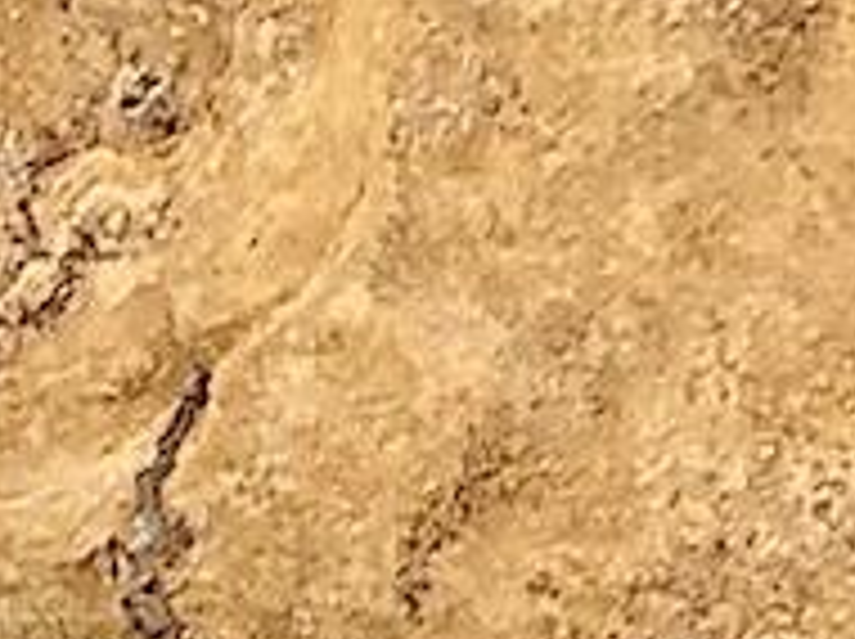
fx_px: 1455
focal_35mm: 59
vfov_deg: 24.7
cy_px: 230
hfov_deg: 31.1
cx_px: 783
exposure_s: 1/1279
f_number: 1.8
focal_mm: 4
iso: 20
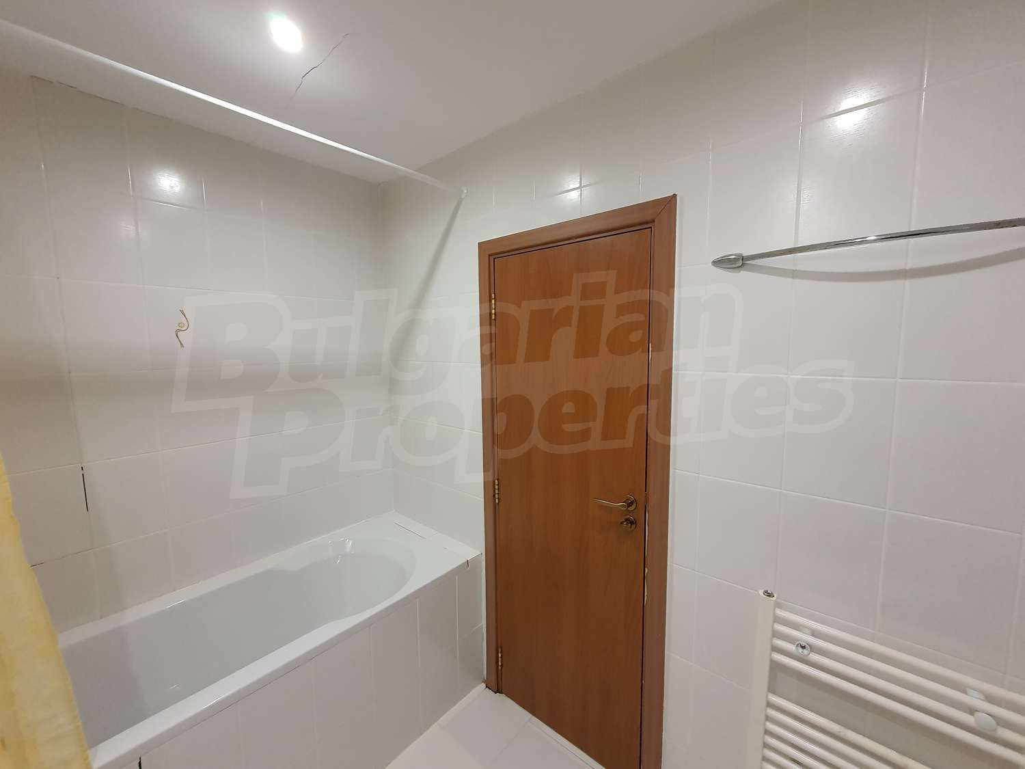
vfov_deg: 89.9
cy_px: 384
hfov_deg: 106.2
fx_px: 385
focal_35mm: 13
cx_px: 512
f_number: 2.2
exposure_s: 1/33
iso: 320
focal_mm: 1.8
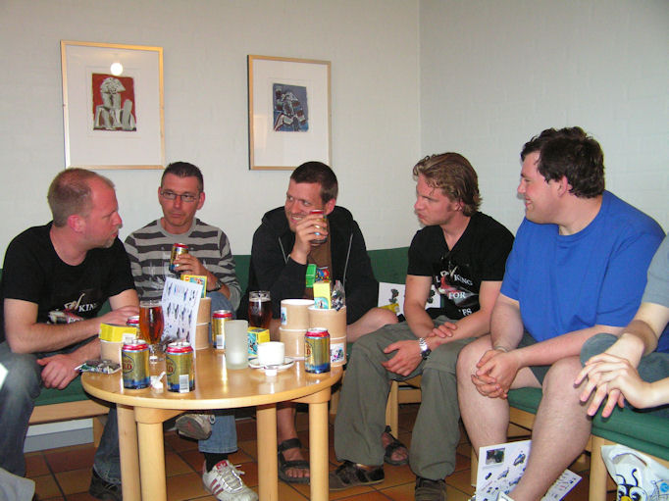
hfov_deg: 49.0
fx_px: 734
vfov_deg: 37.7
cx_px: 334
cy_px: 250
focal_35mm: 38
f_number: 2.8
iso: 200
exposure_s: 1/40
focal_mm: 6.3
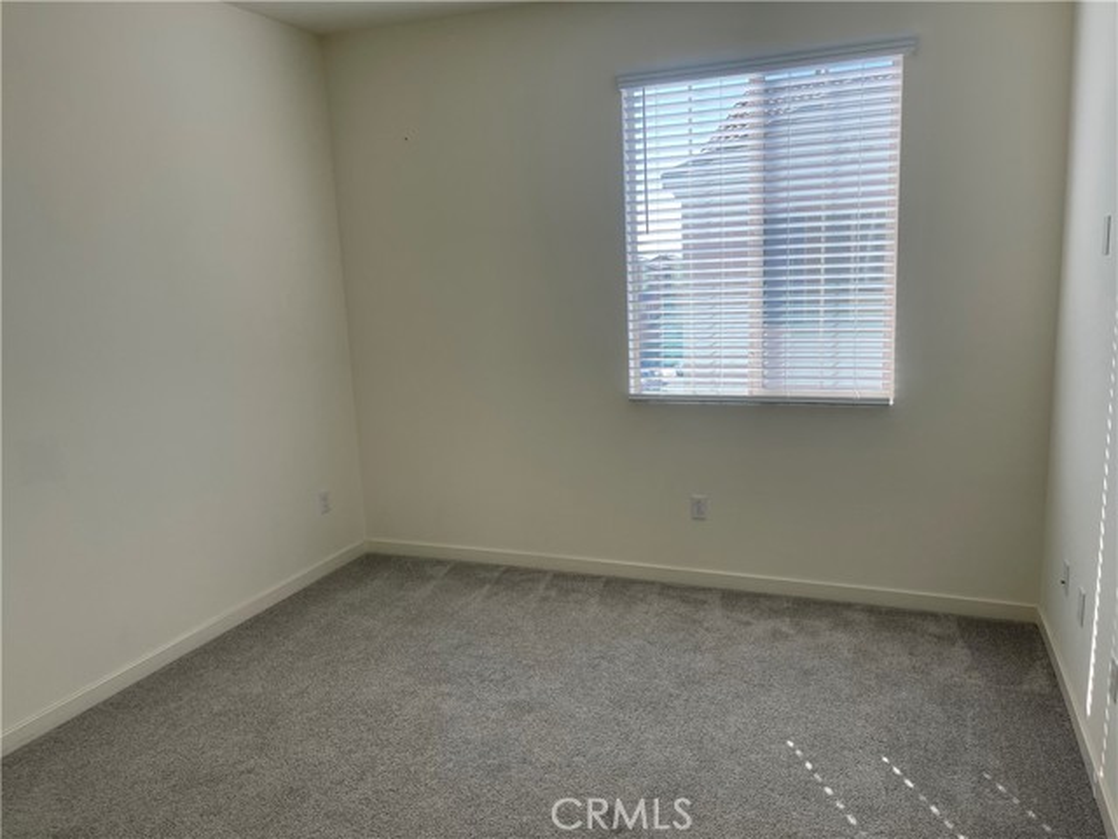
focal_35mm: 26
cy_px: 420
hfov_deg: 67.3
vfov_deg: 53.1
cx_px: 559
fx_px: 840
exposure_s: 1/425
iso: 32
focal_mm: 5.1
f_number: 1.6
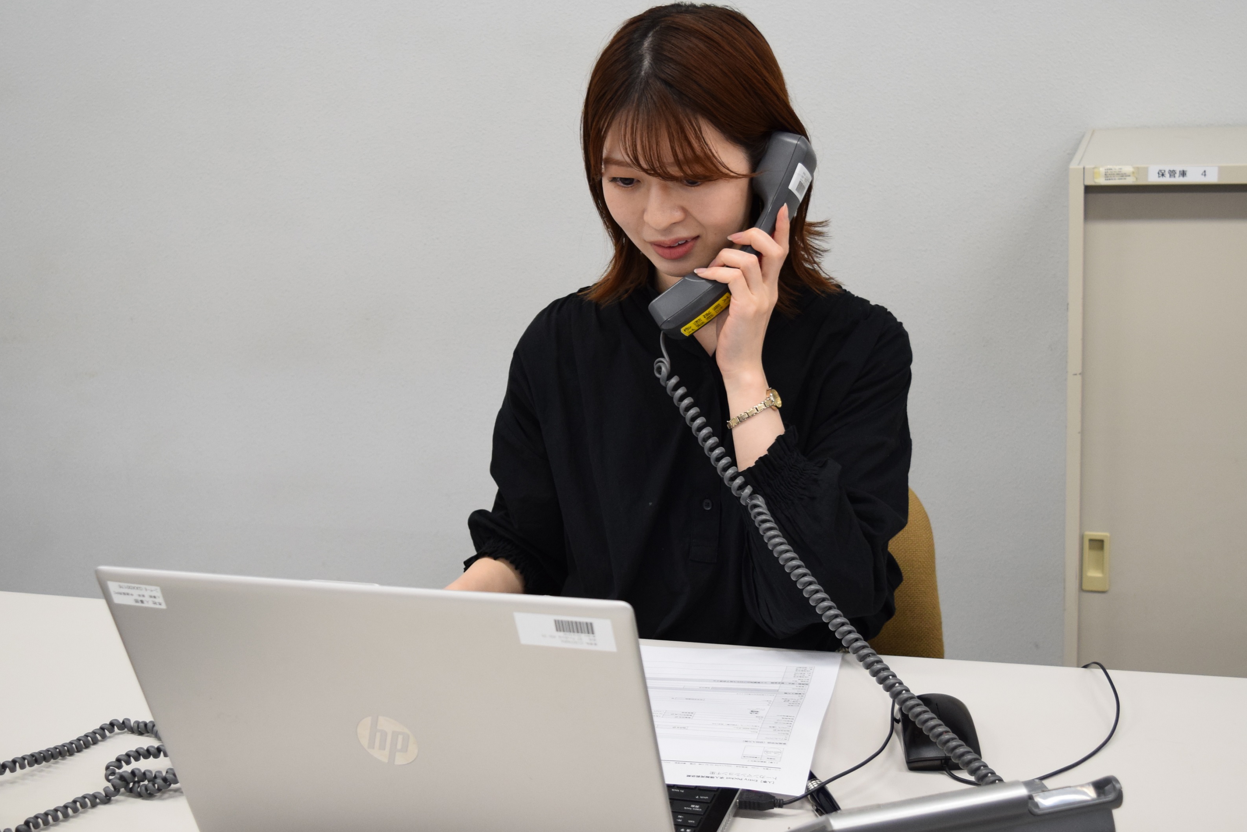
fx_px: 1594
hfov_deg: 42.7
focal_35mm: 46
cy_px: 453
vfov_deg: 29.2
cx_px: 607
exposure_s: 1/125
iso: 800
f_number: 4
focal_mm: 24
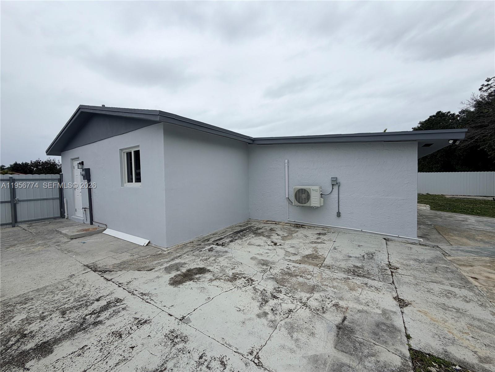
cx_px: 248
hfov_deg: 102.1
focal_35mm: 14
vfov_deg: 85.7
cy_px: 186
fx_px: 200
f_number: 2.2
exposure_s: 1/770
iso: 25
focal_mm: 2.22
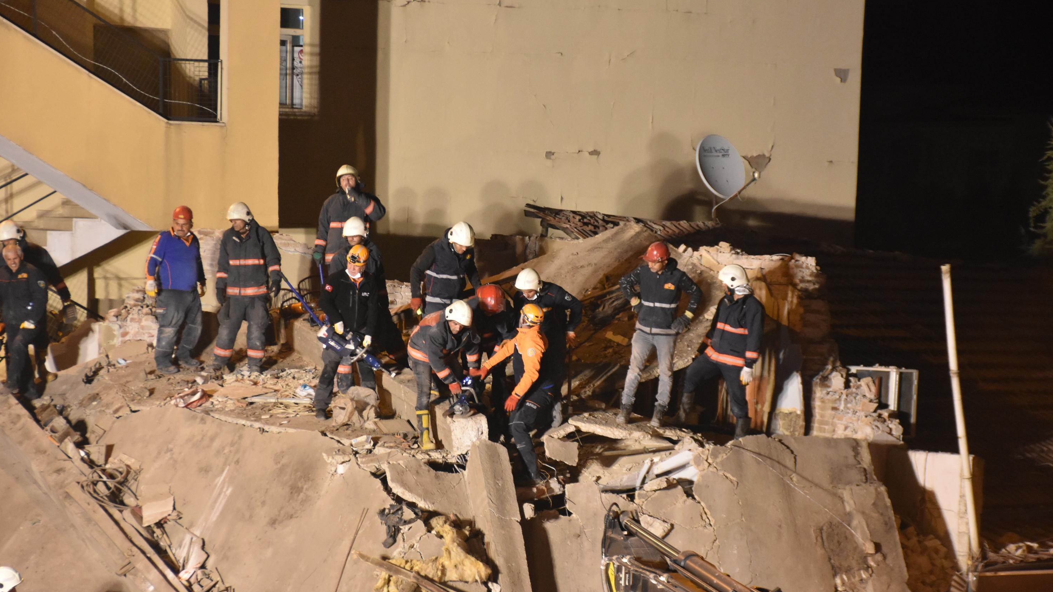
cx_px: 527
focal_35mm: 119
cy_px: 304
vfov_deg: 10.2
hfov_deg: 18.1
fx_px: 3309
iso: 2500
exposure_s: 1/60
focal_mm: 75
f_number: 5
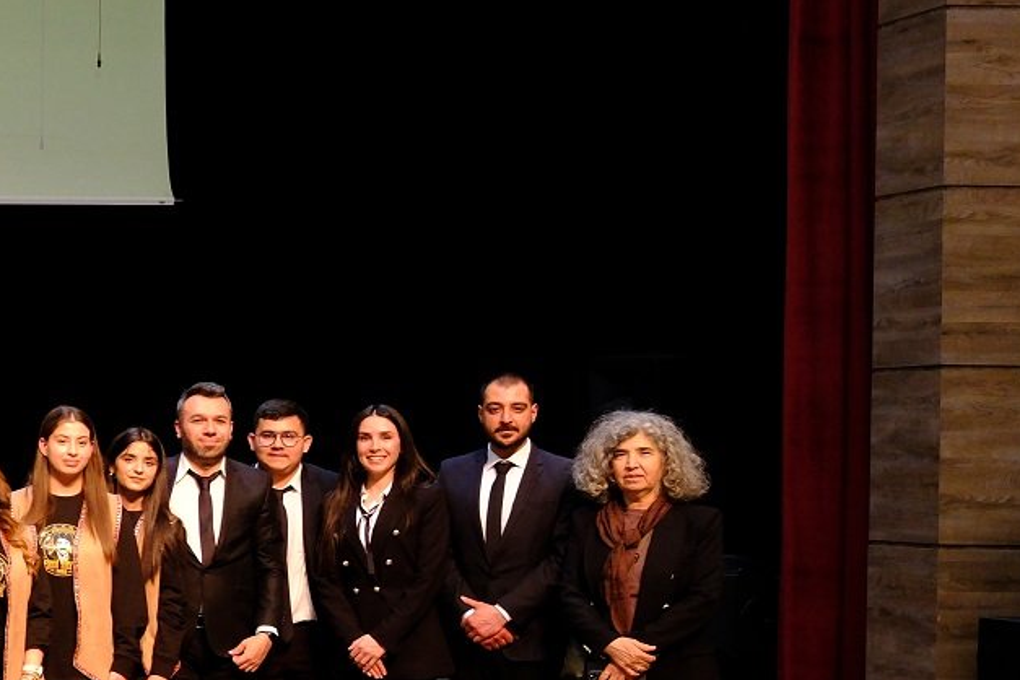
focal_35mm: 83
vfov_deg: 16.4
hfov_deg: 20.5
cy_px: 505
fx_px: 2351
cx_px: -563
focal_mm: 17.5
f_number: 4
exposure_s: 1/60
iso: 1000
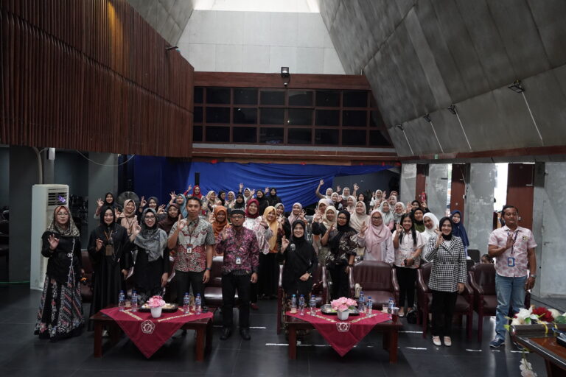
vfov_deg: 37.9
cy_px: 188
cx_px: 283
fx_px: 550
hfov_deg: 54.4
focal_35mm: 35
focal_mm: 35
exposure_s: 1/125
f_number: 6.3
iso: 4000
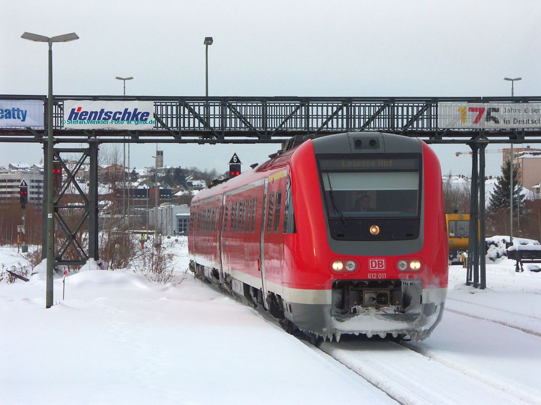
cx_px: 270
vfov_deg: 11.6
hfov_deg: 15.4
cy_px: 202
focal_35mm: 128
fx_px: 2000
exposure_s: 1/800
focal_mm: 32.75
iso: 100
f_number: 5.6
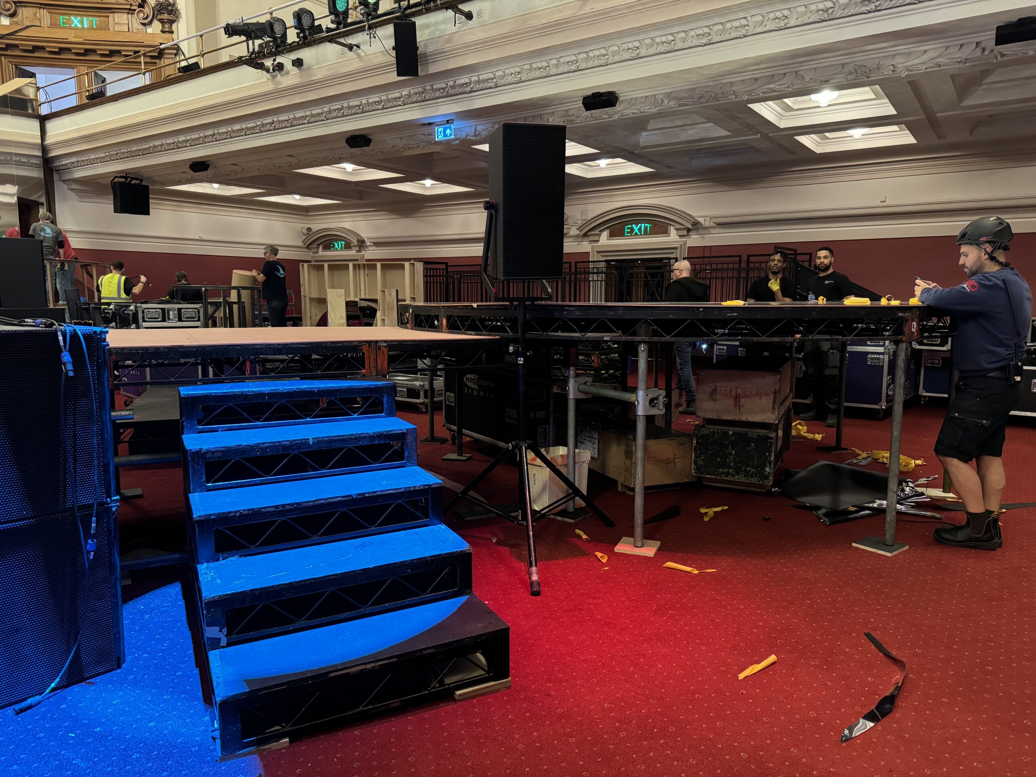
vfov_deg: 56.8
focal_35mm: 24
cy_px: 388
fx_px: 718
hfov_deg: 71.6
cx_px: 518
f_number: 1.78
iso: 800
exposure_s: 1/50
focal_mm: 6.76
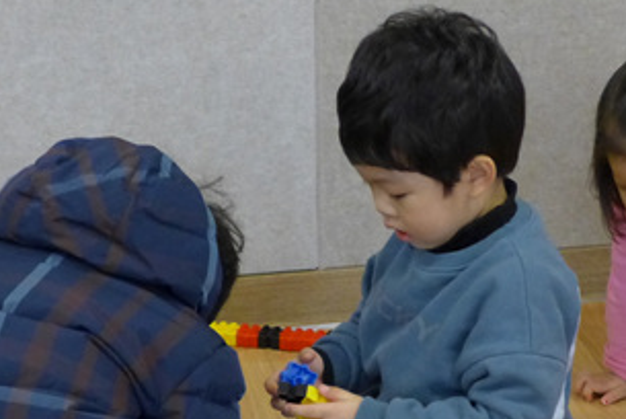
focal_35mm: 109
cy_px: 380
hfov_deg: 18.7
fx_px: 1897
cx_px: 376
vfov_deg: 12.5
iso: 640
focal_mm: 7.9
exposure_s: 1/160
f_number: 1.7
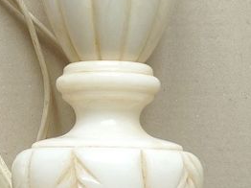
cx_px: 58
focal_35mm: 126
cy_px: 7
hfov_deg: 15.6
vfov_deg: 11.6
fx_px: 913
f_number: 2.8
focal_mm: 5.5
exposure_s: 1/60
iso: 80
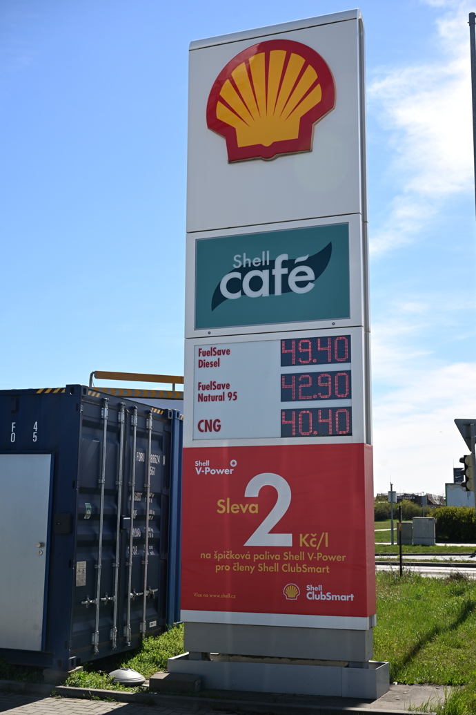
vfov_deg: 42.7
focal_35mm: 46
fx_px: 912
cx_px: 238
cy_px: 358
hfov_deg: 29.2
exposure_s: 1/160
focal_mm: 46
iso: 50
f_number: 7.1
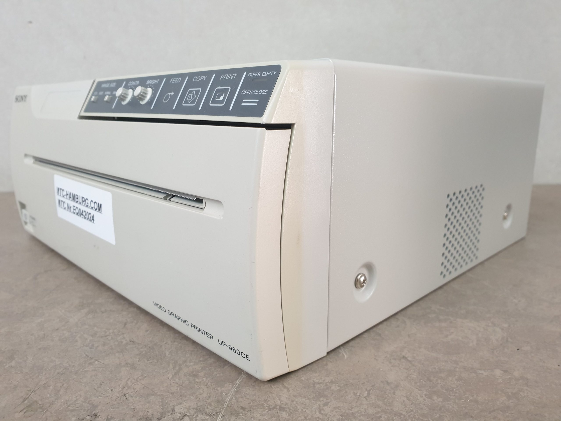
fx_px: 421
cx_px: 280
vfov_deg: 53.1
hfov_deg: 67.3
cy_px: 210
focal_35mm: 26
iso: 400
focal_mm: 4.3
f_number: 2.4
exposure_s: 1/50
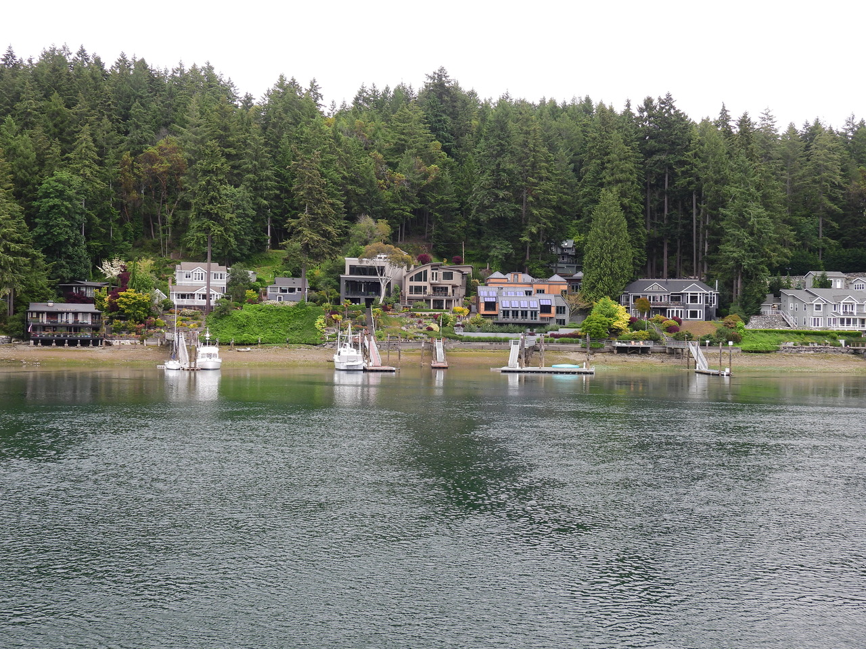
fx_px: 1176
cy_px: 324
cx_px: 433
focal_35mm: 47
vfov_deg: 30.9
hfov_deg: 40.4
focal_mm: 8.4
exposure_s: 1/60
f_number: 3.2
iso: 100
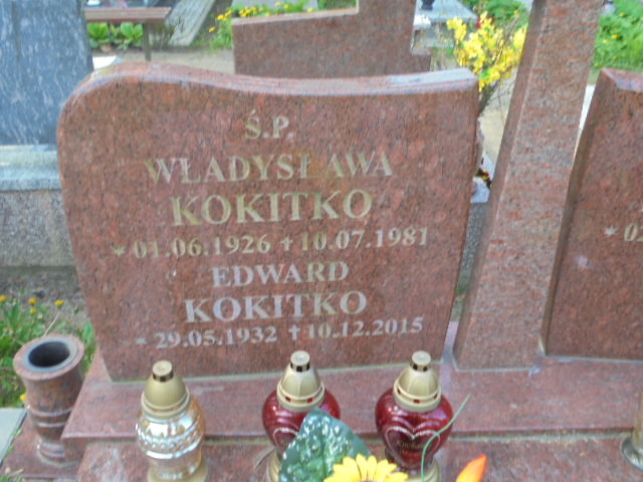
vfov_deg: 41.8
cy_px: 241
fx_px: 632
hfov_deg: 54.0
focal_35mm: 34
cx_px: 322
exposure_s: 1/60
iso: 100
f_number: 4
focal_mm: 6.1
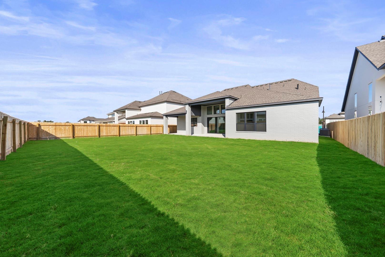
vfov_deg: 90.1
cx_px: 192
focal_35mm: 12
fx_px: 128
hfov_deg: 112.6
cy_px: 128
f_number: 11
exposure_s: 1/30
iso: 160
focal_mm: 12
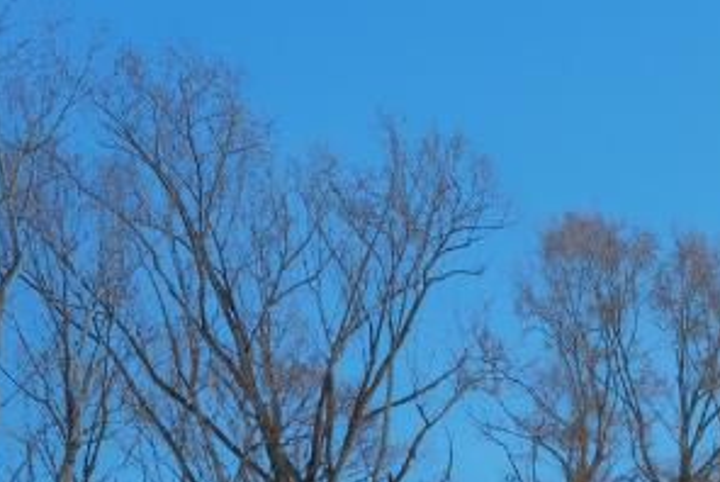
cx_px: 1024
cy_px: 1100
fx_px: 1622
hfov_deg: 21.7
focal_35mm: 81
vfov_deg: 13.3
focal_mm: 16
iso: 1250
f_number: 8
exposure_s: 1/5000
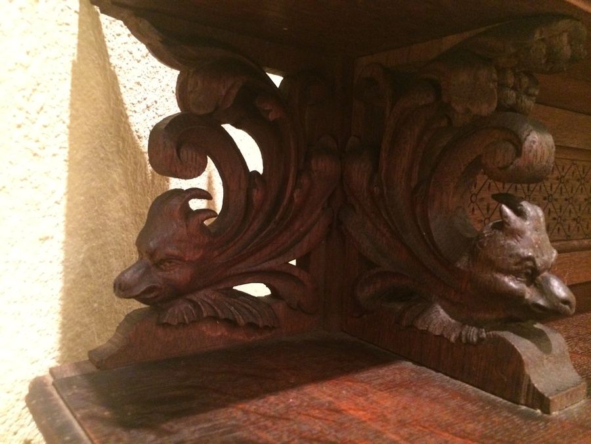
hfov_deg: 60.0
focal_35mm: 30
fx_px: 512
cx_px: 296
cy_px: 222
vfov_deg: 46.8
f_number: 2.2
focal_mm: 4.12
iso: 320
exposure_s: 1/15
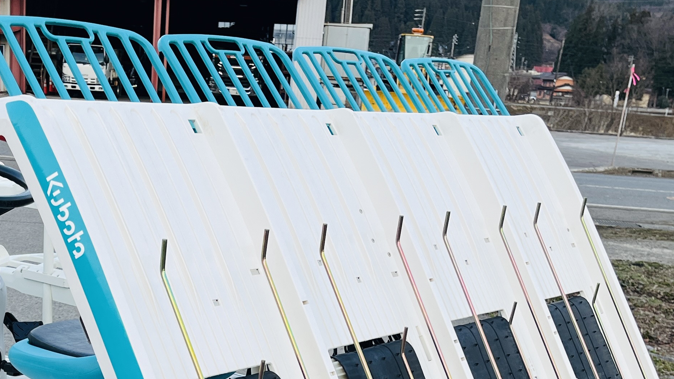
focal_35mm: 61
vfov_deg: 18.5
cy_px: 476
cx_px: 183
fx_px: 1090
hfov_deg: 33.8
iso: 32
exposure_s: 1/141
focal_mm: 5.1
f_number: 1.6
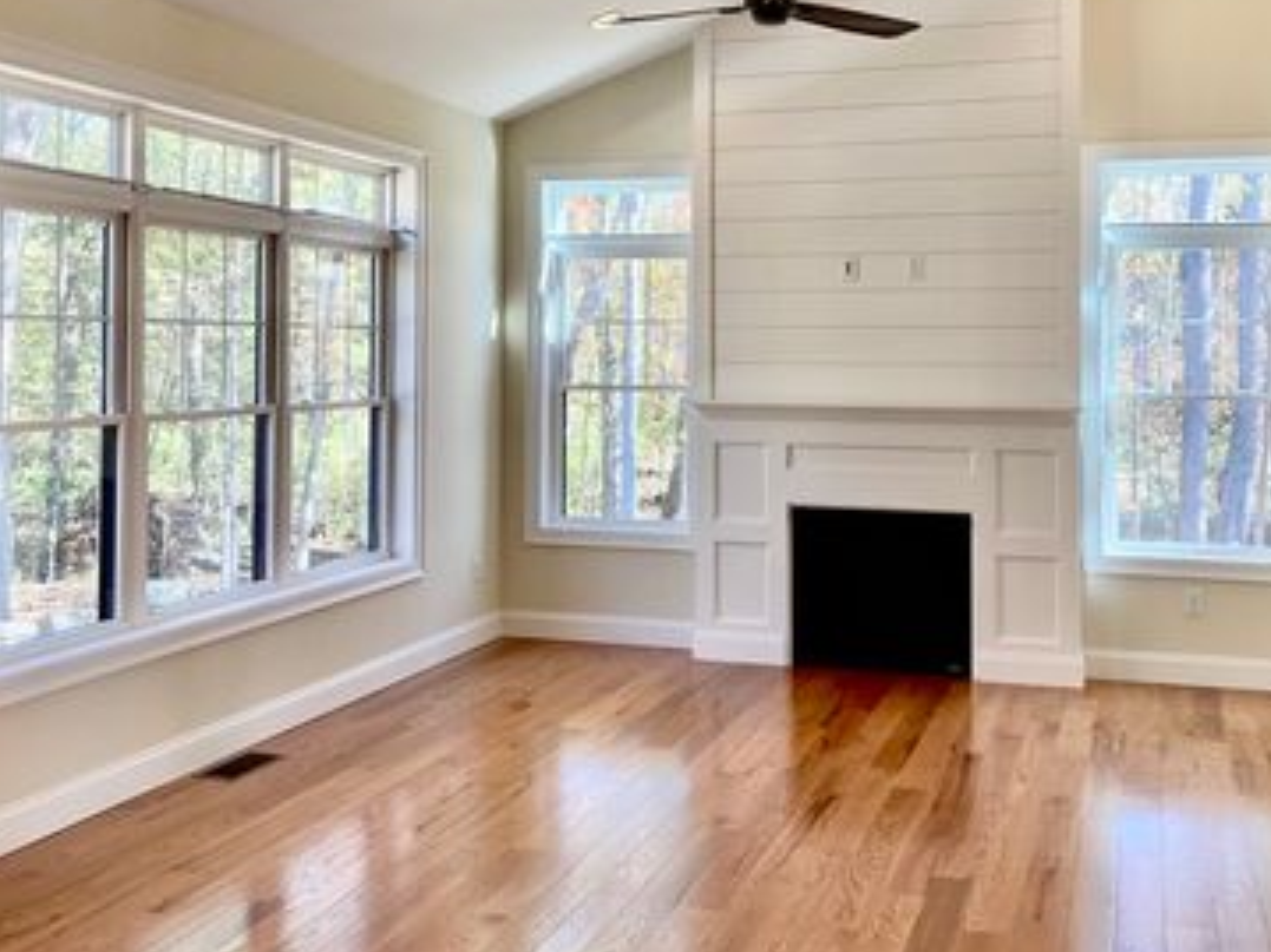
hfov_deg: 47.8
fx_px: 1431
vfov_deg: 36.5
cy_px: 327
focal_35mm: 39
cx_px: 708
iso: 80
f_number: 1.8
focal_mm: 3.99
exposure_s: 1/120
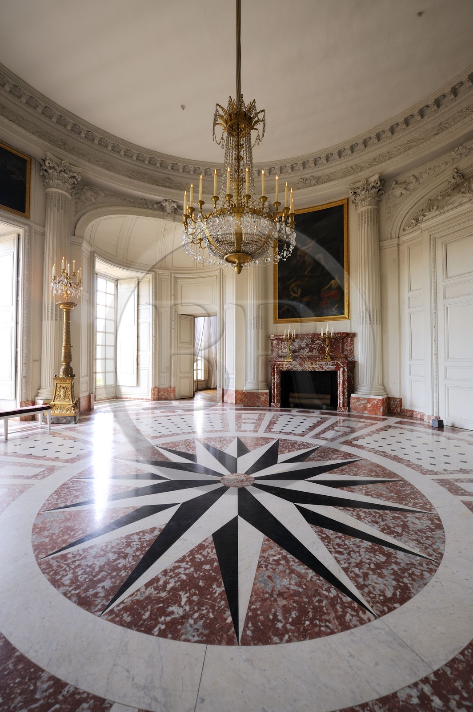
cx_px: 236
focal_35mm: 14
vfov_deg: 104.3
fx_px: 276
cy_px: 356
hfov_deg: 81.1
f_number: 8
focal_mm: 14
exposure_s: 1/5
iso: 200
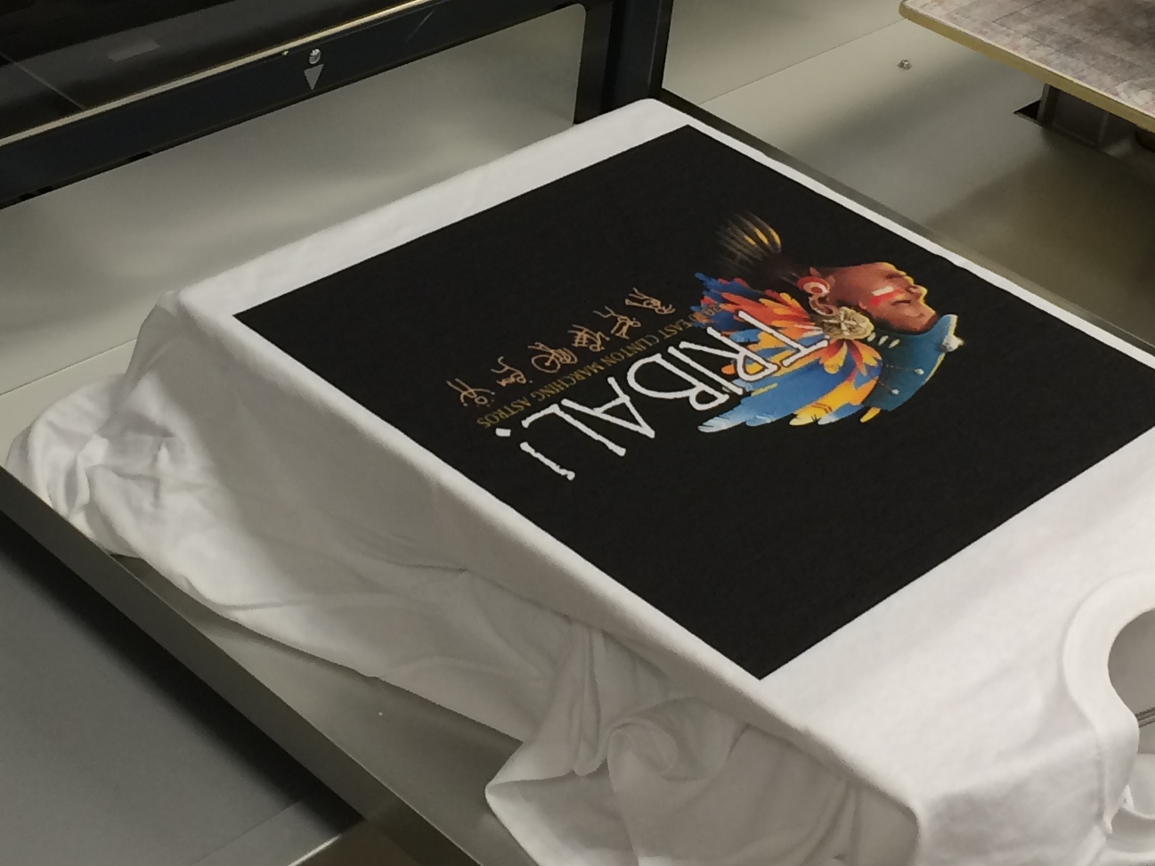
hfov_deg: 26.6
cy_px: 213
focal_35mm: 73
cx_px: 433
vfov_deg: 20.0
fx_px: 2435
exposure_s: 1/40
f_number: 2.2
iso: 32
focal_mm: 4.15
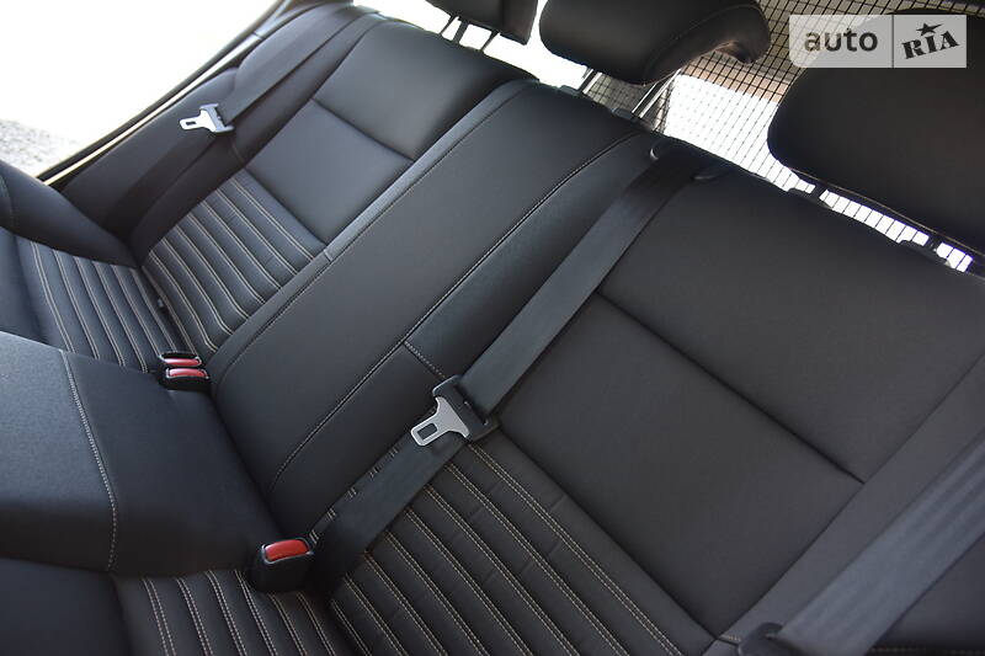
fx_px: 656
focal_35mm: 24
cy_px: 328
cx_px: 492
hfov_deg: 73.8
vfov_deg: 53.1
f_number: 5
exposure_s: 1/100
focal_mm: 24
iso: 400
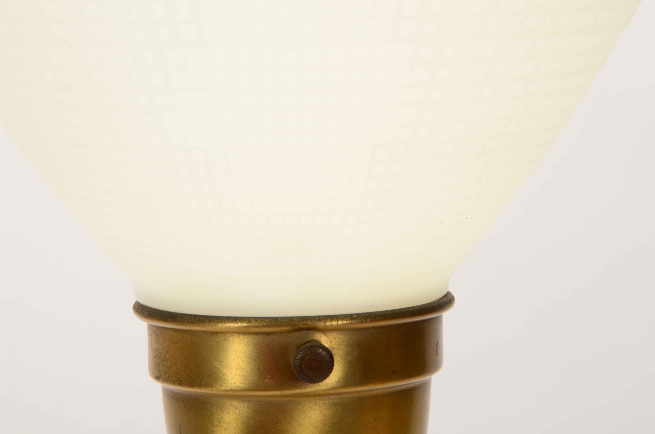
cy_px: 217
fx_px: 2860
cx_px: 328
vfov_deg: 8.7
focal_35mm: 158
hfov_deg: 13.1
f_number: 18
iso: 200
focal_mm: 105
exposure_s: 1/160
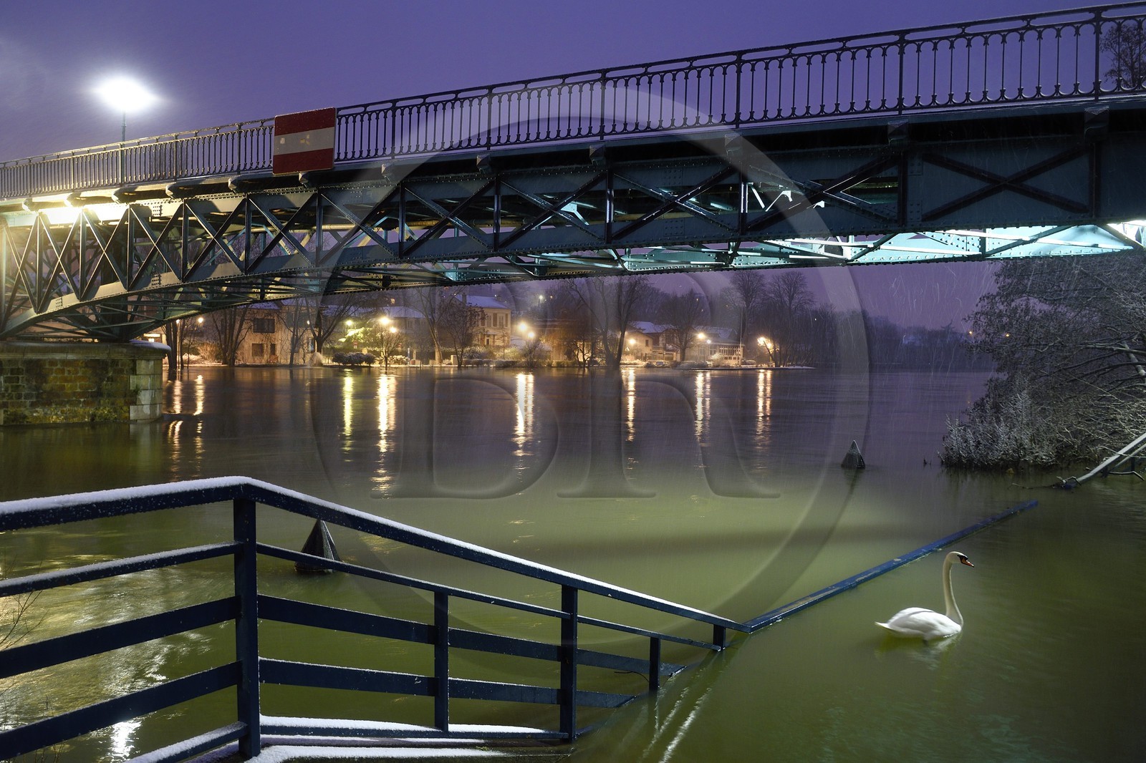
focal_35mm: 24
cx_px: 573
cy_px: 382
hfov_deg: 73.8
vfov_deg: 53.1
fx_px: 764
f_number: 5
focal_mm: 24
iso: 800
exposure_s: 1/3.33
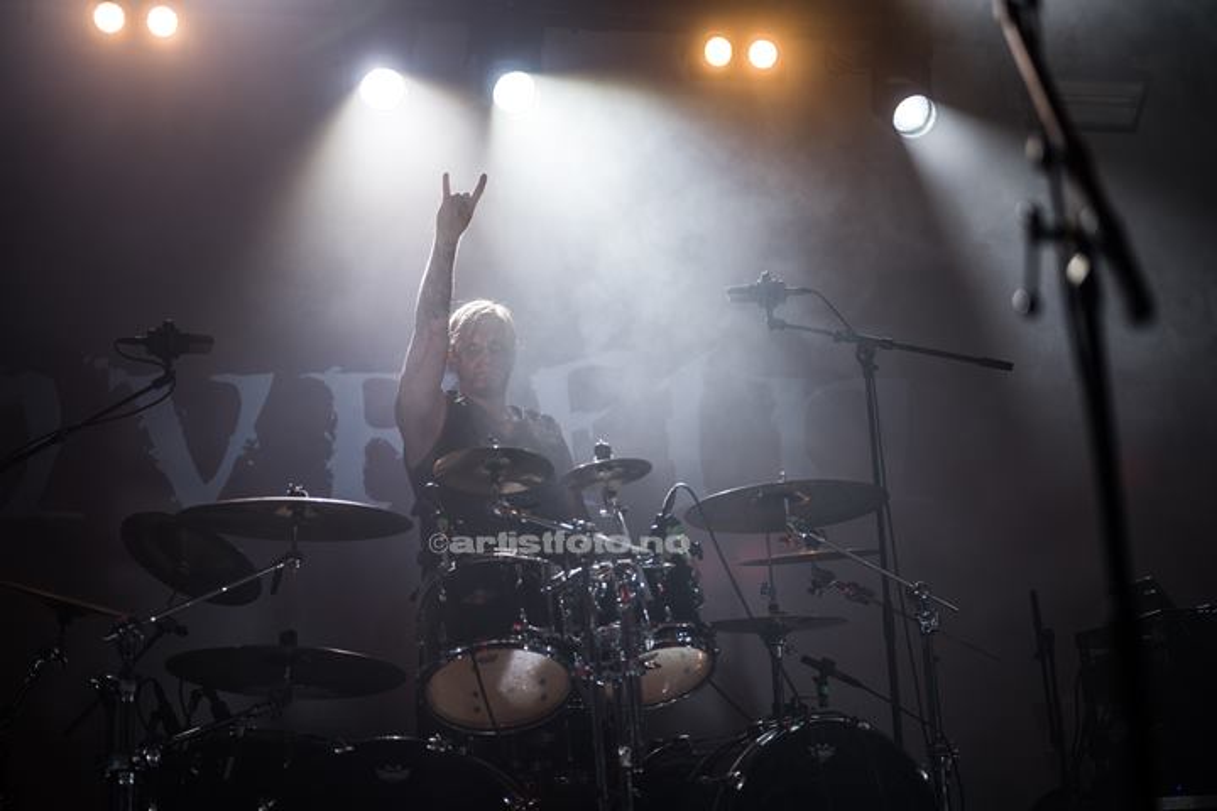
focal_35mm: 50
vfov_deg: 27.0
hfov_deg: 39.6
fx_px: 1690
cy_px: 406
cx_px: 608
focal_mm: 50
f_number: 1.8
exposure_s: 1/400
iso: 250
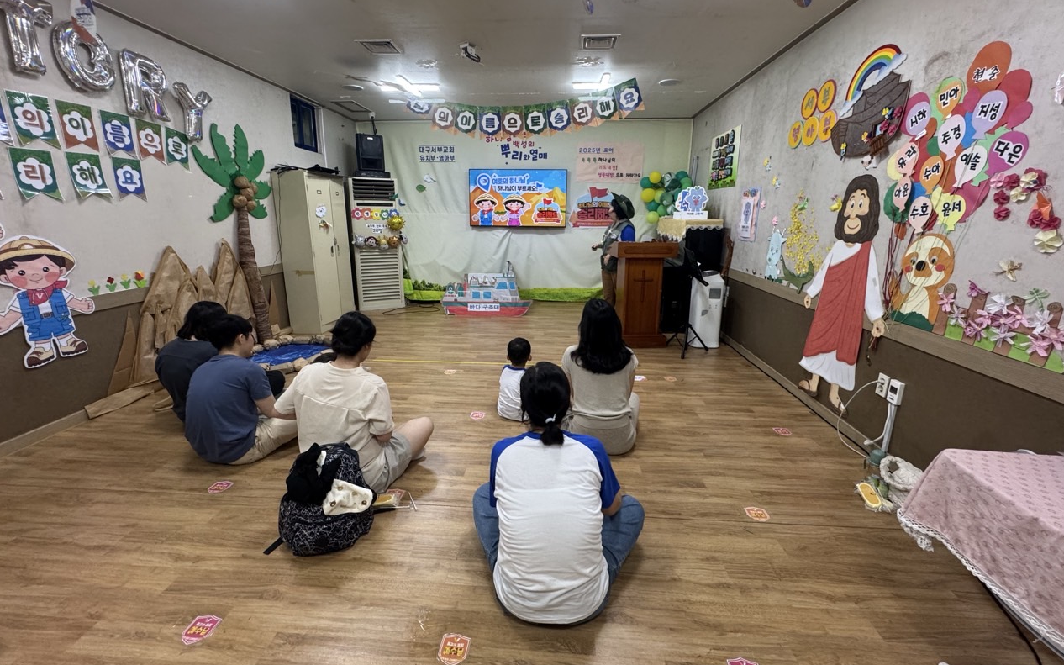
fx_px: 435
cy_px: 314
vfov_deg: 74.7
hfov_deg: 101.5
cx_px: 531
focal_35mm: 15
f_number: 2.2
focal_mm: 2.22
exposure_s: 1/120
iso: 250
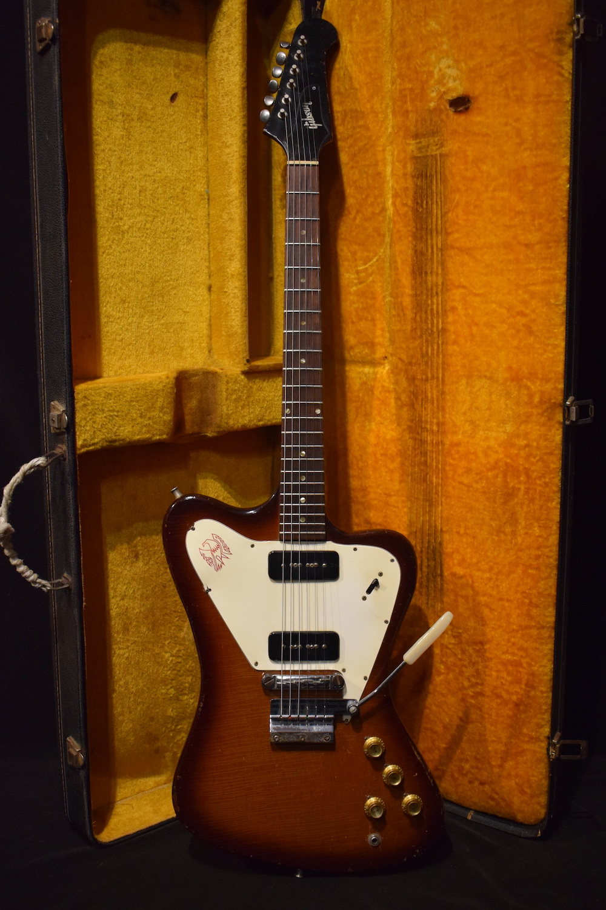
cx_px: 303
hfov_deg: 38.4
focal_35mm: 34
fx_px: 871
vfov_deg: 55.1
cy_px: 455
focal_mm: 23
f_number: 3.8
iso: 2500
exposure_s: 1/60
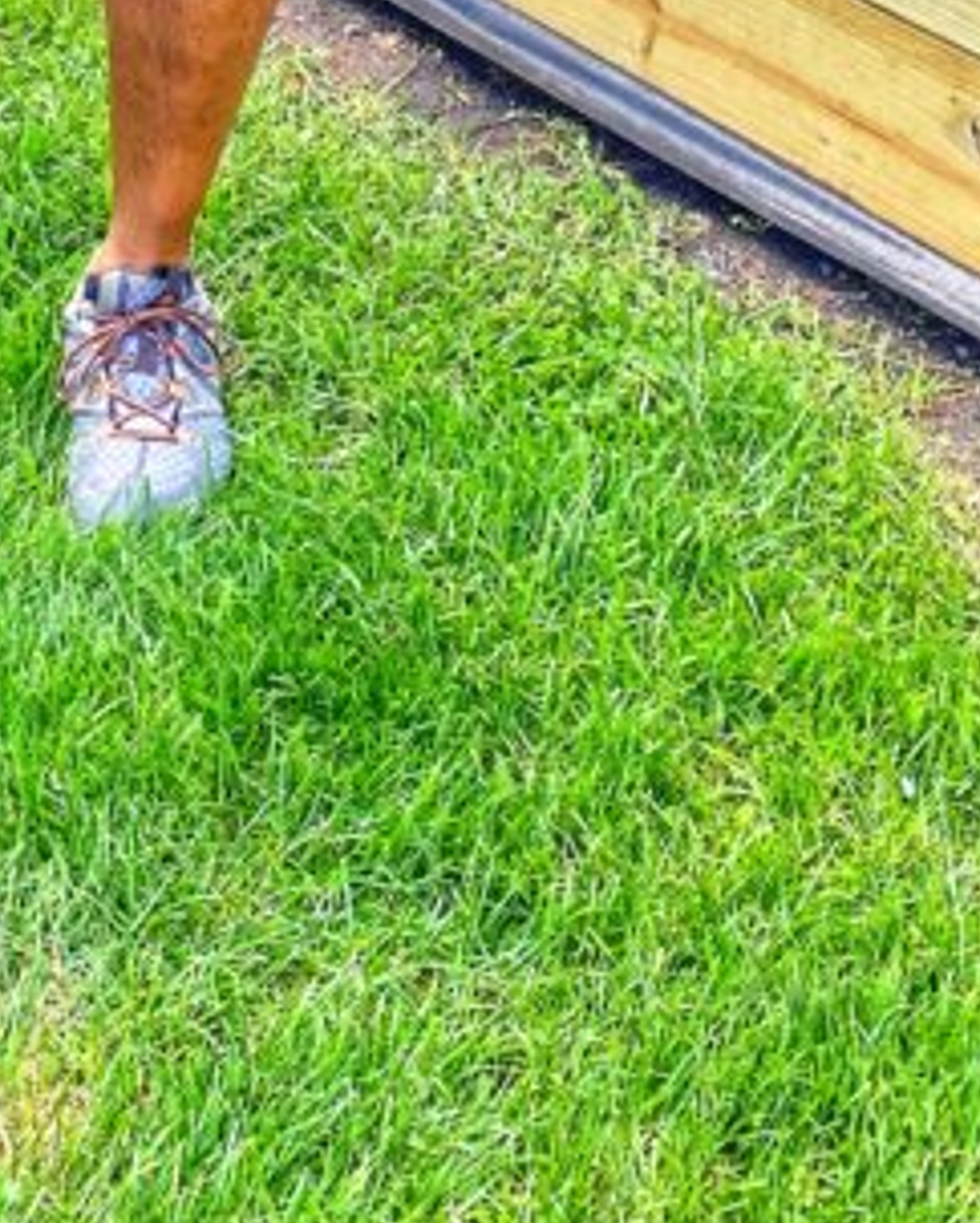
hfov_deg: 17.7
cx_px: 138
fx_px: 3115
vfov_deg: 18.9
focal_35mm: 86
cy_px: -737
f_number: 1.8
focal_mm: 4.25
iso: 32
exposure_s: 1/265
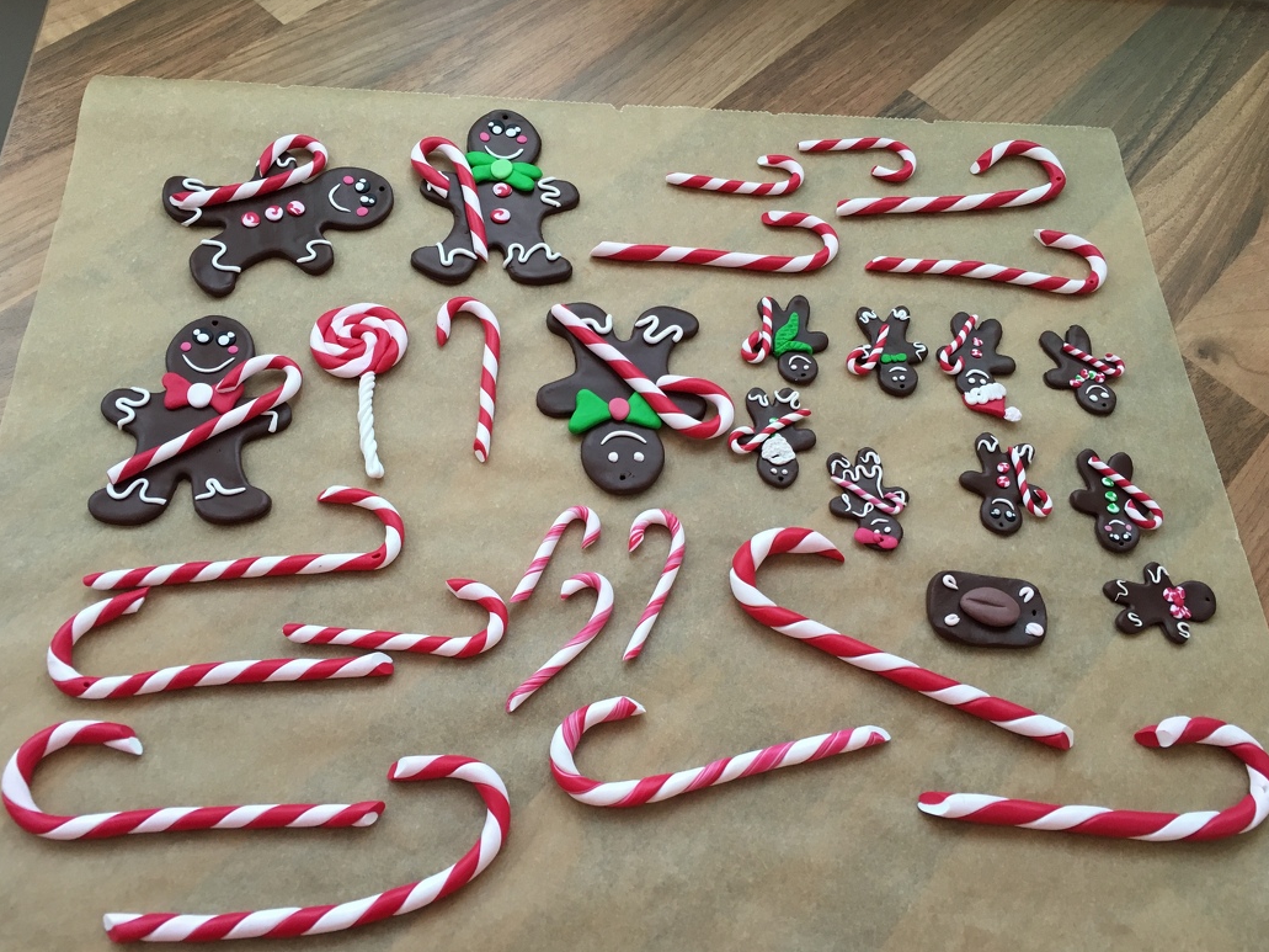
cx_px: 634
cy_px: 469
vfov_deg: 46.8
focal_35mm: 30
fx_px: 1100
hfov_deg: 60.0
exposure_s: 1/33
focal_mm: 4.15
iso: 100
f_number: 2.2
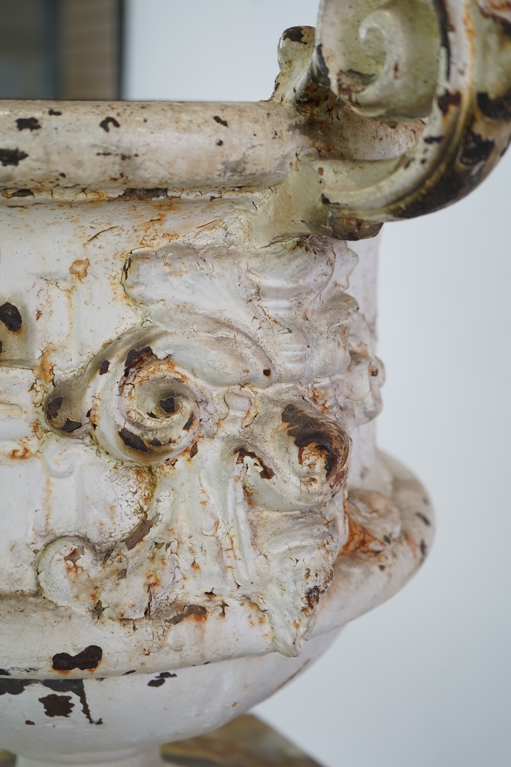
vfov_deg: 38.2
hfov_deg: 26.0
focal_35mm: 52
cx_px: 256
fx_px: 1107
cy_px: 384
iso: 320
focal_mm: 52
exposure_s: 1/80
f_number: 5
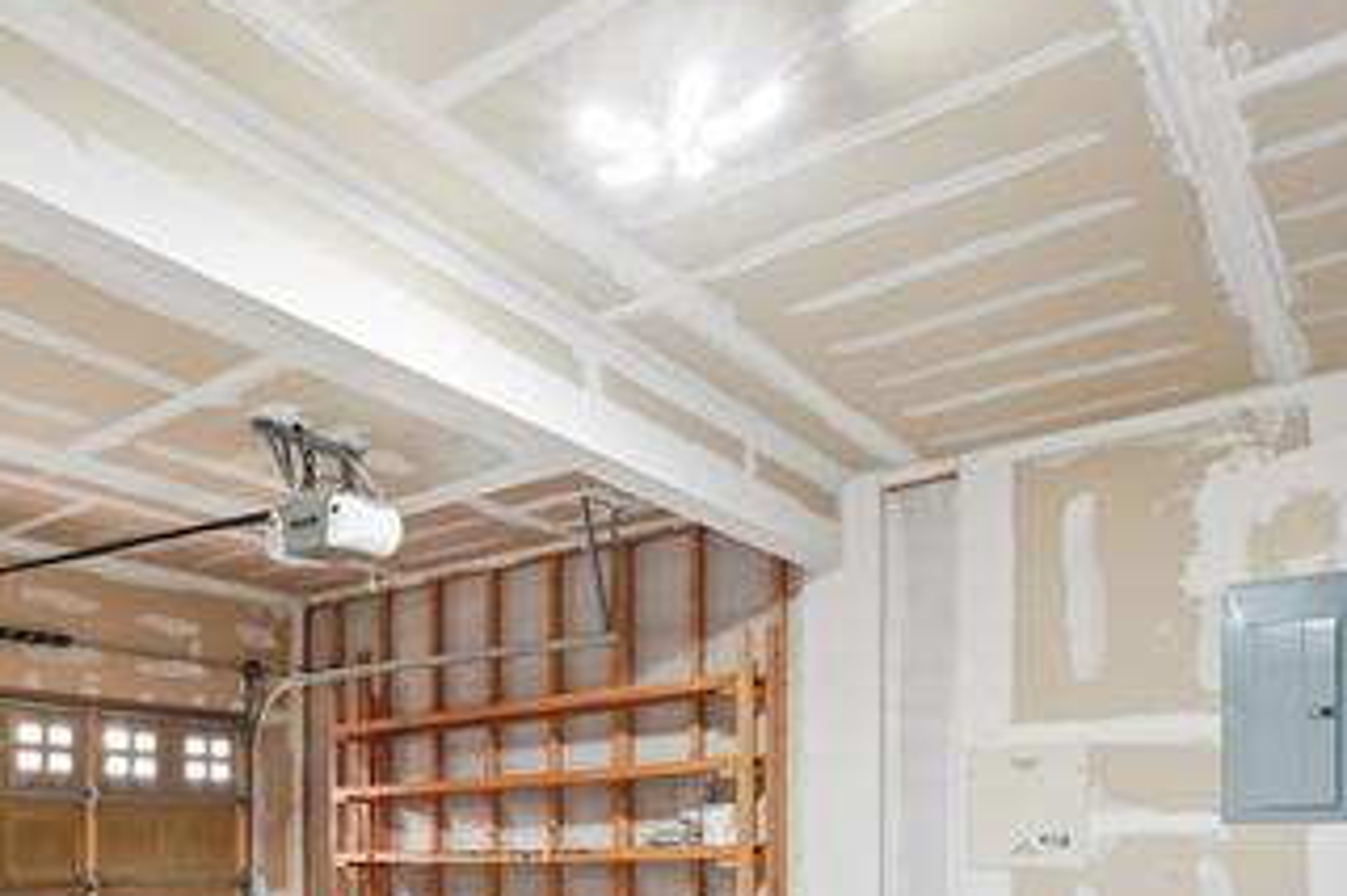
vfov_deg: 39.7
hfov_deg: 56.6
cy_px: 841
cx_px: 236
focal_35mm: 30
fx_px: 1122
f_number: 8
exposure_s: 1/8
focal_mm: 10
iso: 800
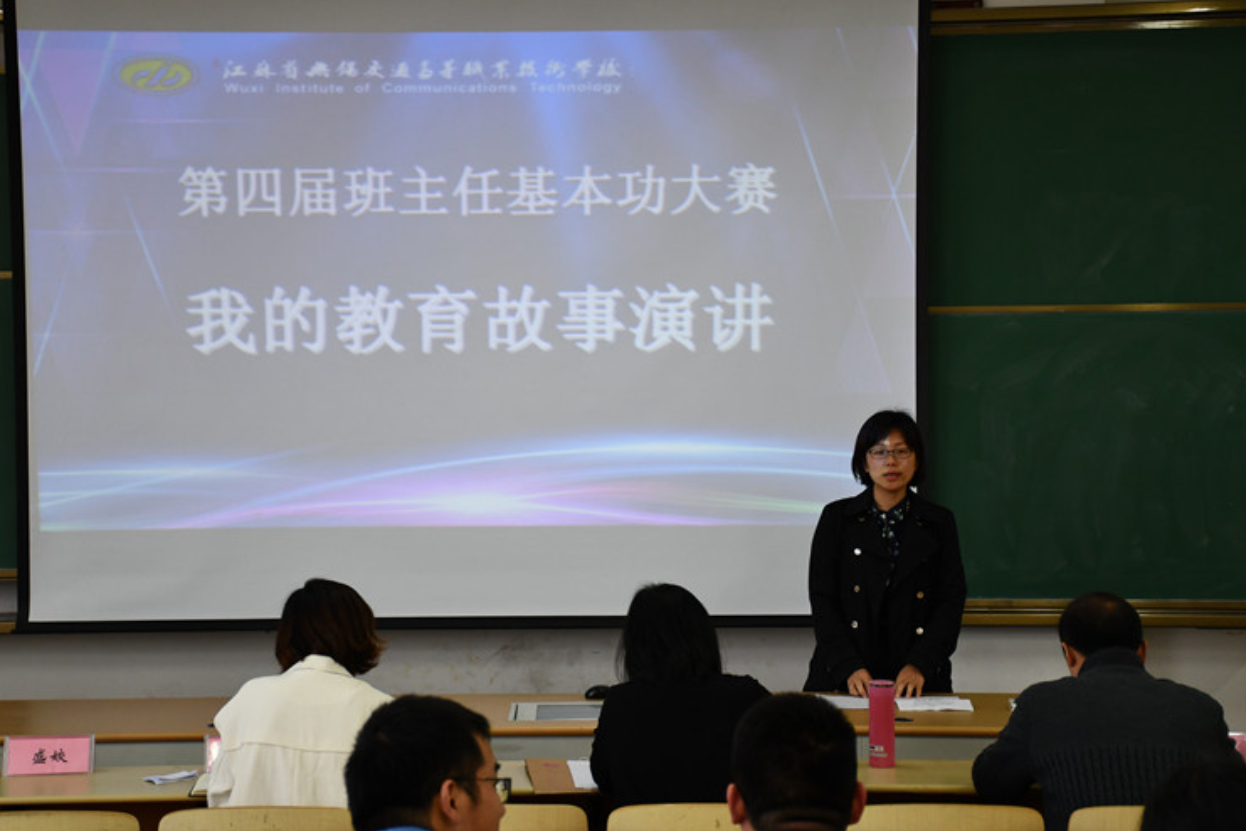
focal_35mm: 68
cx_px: 580
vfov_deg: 20.0
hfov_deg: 29.6
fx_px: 2353
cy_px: 437
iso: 800
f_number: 4.5
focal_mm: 42
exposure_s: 1/200
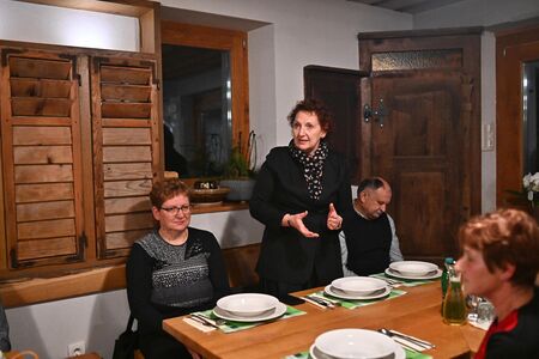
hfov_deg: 54.4
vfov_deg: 37.9
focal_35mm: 35
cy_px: 180
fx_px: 524
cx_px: 270
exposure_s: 1/640
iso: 4000
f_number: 2.2
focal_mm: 35
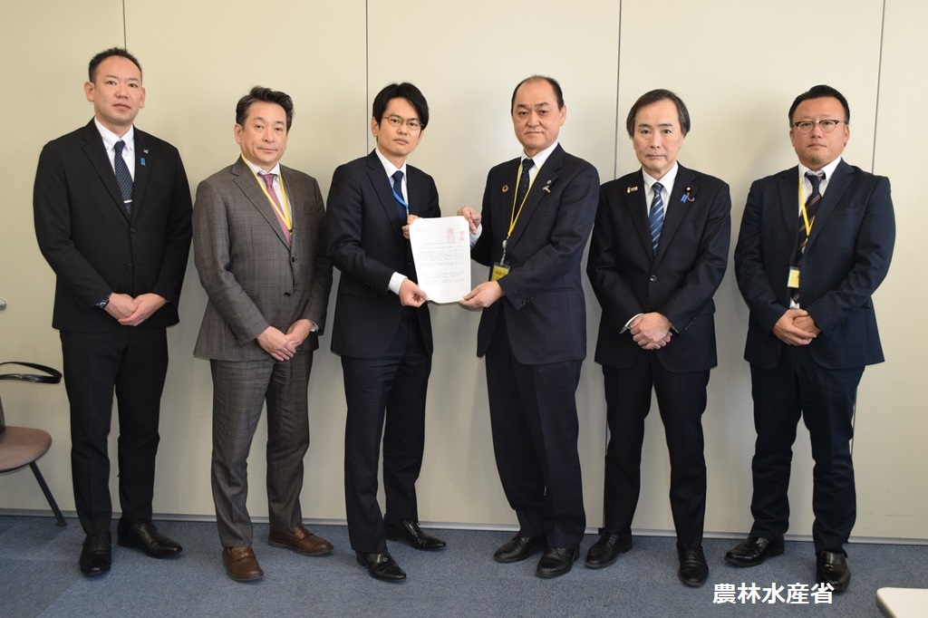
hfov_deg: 57.2
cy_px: 309
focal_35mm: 33
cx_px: 464
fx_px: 850
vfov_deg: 39.9
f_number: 5
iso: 800
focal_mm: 22
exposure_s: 1/100
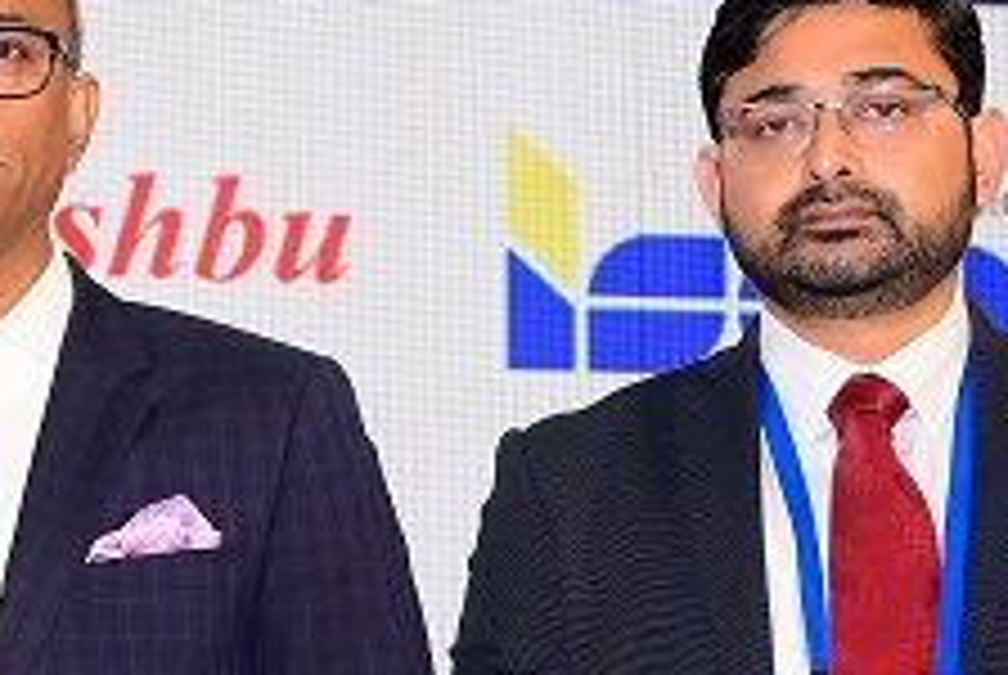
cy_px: 754
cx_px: -414
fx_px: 5131
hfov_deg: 10.9
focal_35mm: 183
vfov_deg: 7.5
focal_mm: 46
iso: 1000
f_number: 5
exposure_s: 1/160
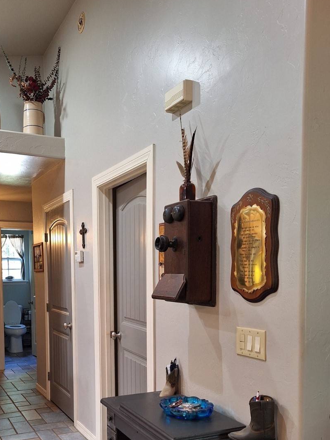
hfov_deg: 42.1
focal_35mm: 33
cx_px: 100
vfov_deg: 53.9
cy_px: 304
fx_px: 420
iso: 200
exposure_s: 1/40
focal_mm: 5.54
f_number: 1.8
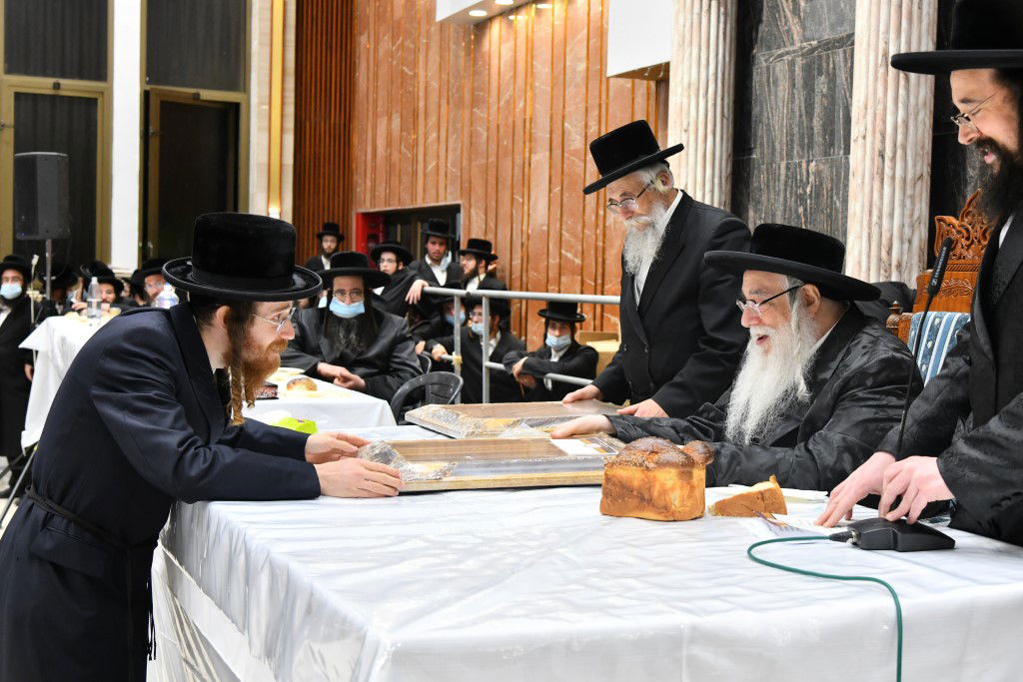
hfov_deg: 41.1
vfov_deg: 28.1
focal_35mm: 48
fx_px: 1364
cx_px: 512
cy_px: 341
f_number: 5.6
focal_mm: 48
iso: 1600
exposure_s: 1/100
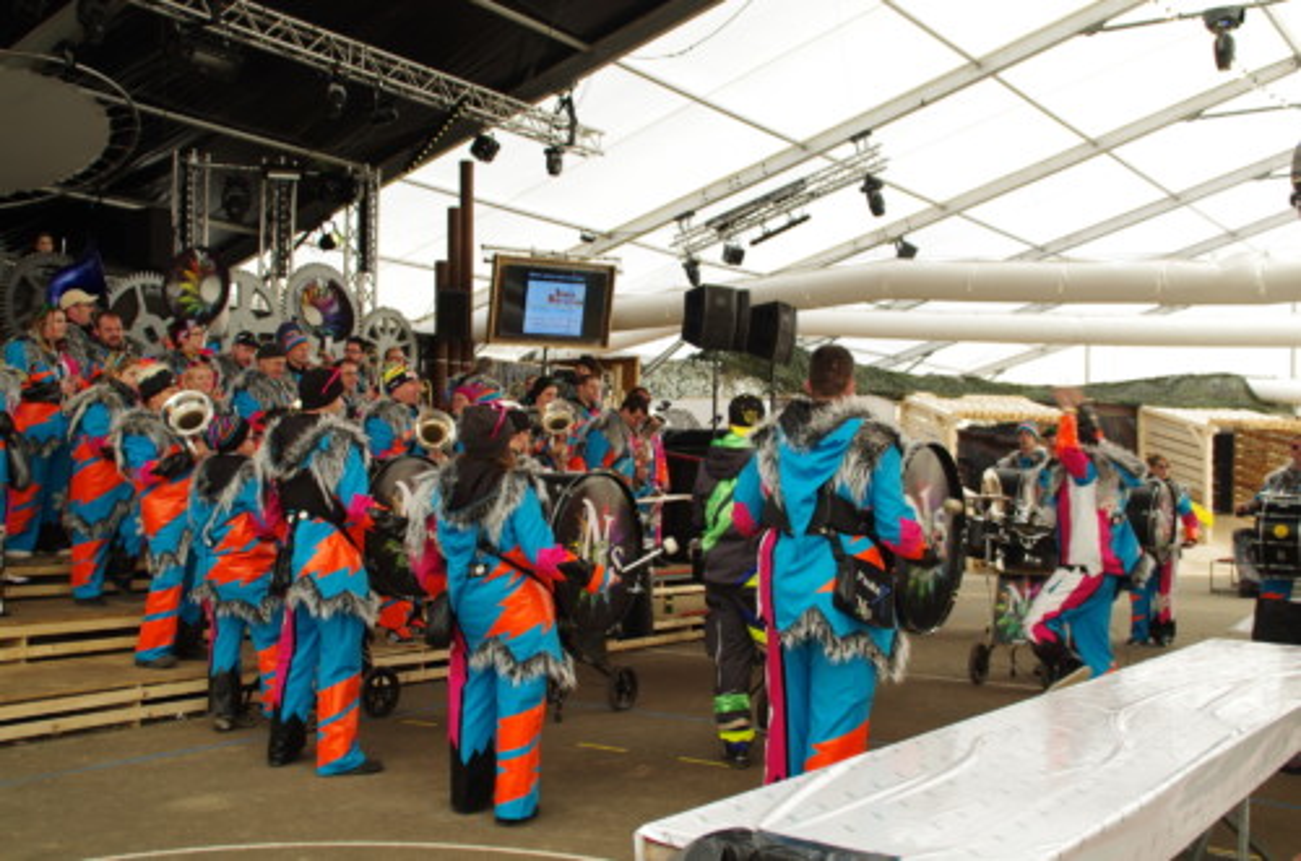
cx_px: 650
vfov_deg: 31.7
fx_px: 1514
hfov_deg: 46.5
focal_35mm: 42
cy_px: 430
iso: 200
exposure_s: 1/50
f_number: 6.3
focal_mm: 28
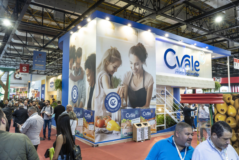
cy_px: 80
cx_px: 120
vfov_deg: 46.4
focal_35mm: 28
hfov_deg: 65.5
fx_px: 186
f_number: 7.1
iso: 16000
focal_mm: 28
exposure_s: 1/125
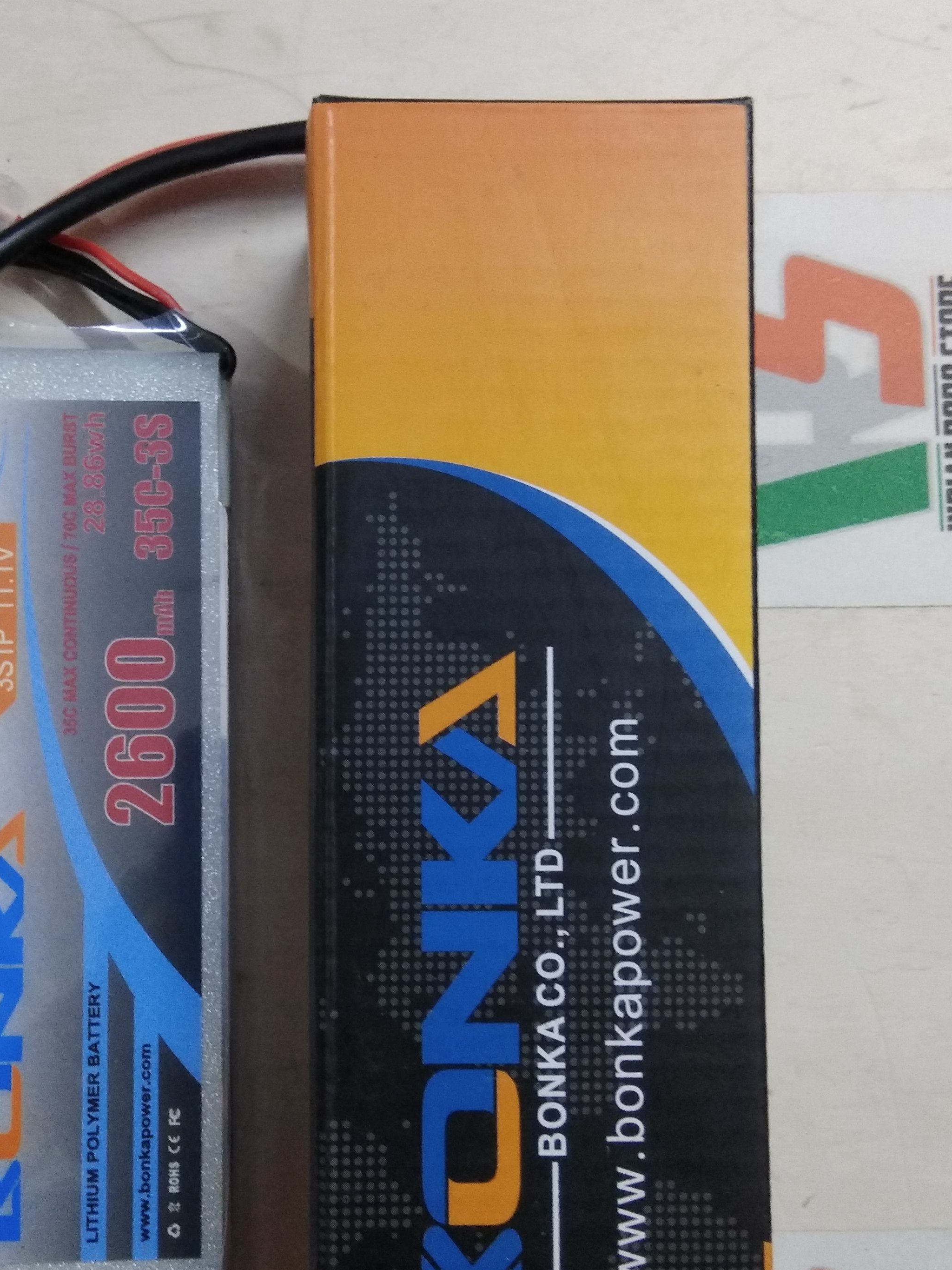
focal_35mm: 32
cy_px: 702
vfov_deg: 56.7
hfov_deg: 44.0
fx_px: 1173
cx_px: 389
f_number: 2
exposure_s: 1/20
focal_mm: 3.57
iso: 640
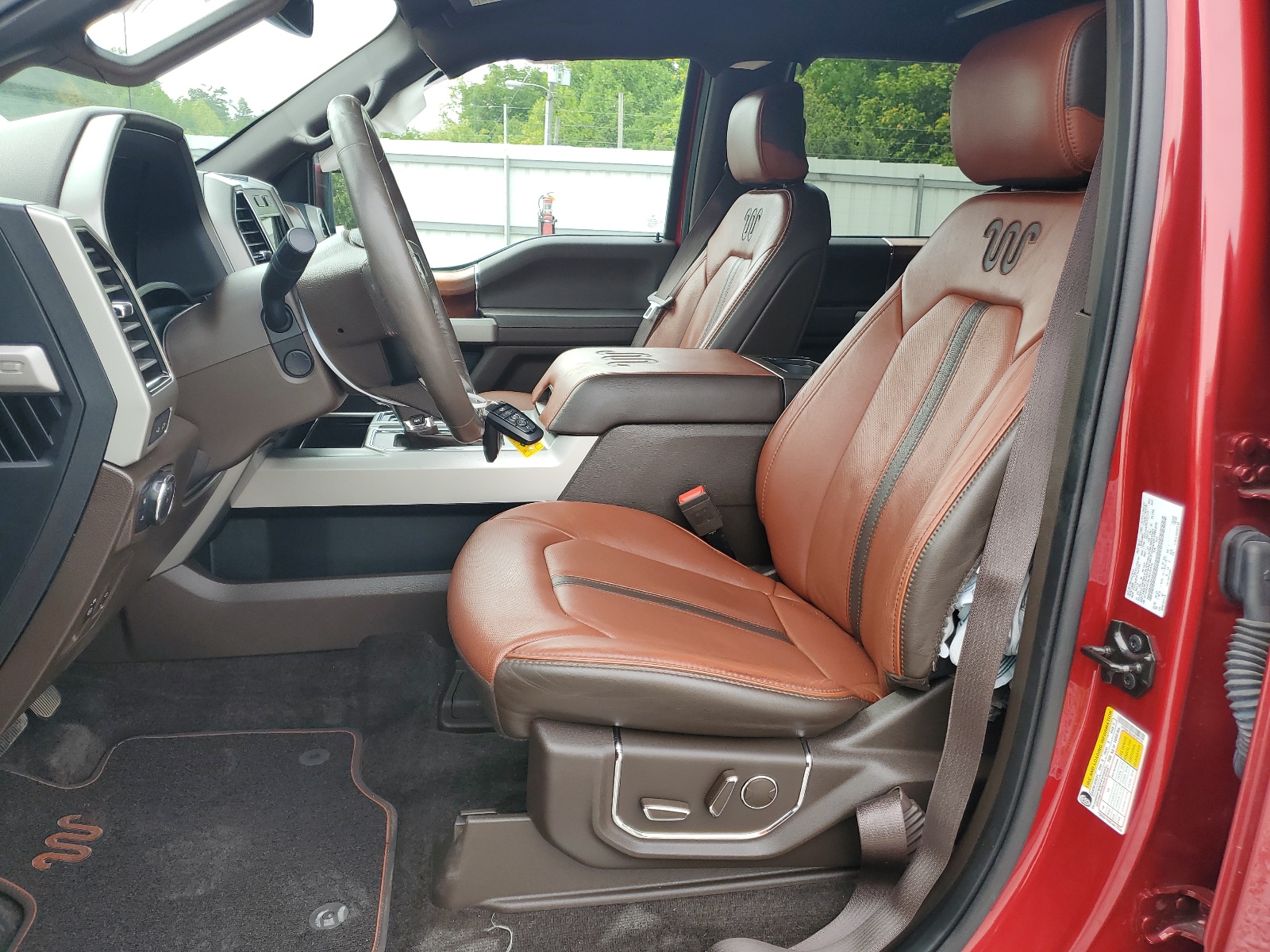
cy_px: 476
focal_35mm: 26
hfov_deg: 67.3
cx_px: 635
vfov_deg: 53.1
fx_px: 954
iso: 50
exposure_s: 1/345
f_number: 1.5
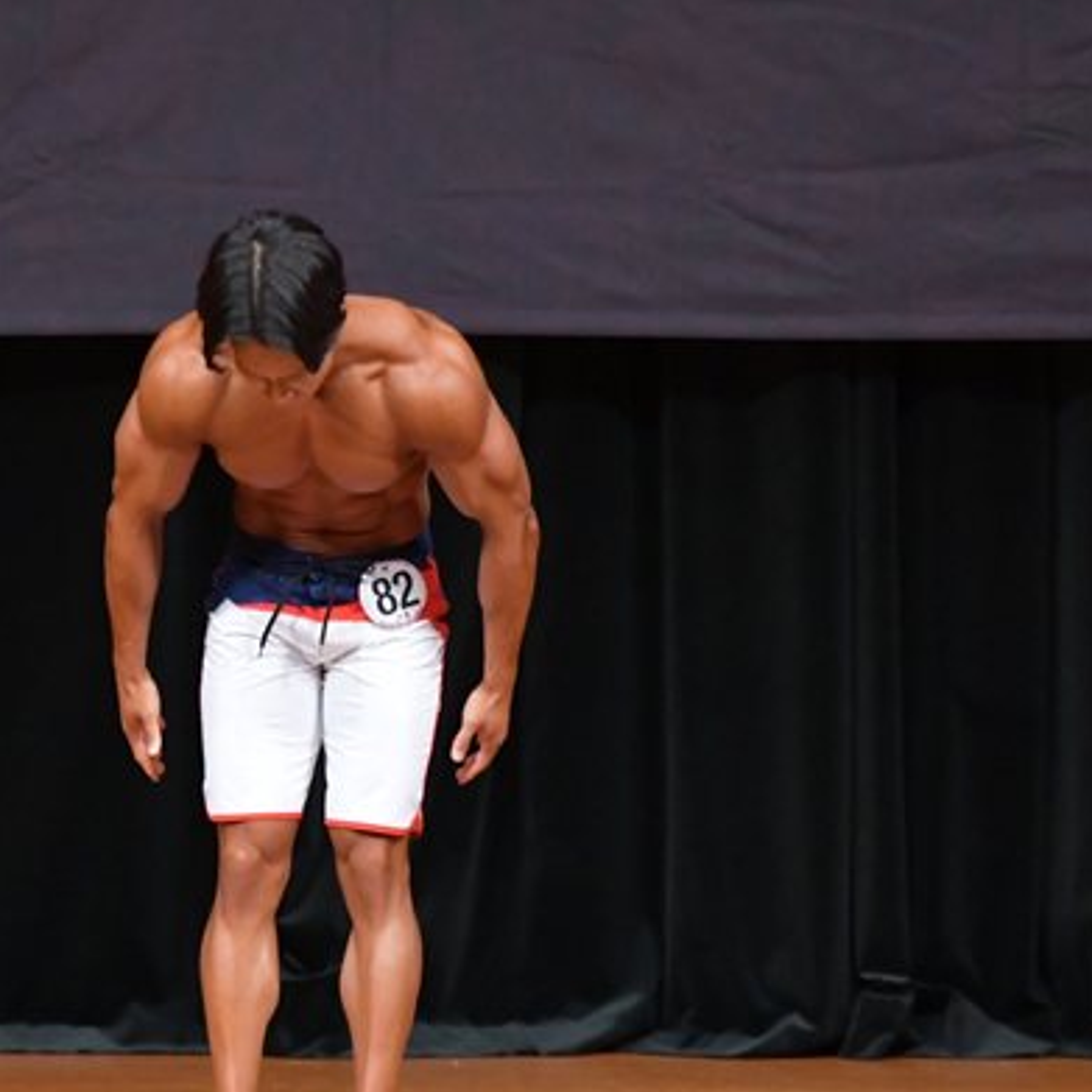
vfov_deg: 3.7
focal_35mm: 480
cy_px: 628
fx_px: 17131
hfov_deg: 3.7
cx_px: 356
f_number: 5.6
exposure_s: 1/400
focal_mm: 190
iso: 5000
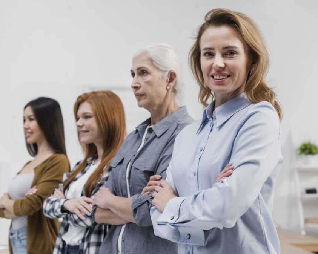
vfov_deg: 26.7
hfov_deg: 33.0
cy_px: 128
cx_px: 141
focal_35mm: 57
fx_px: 536
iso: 320
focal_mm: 50
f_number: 3.5
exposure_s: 1/160
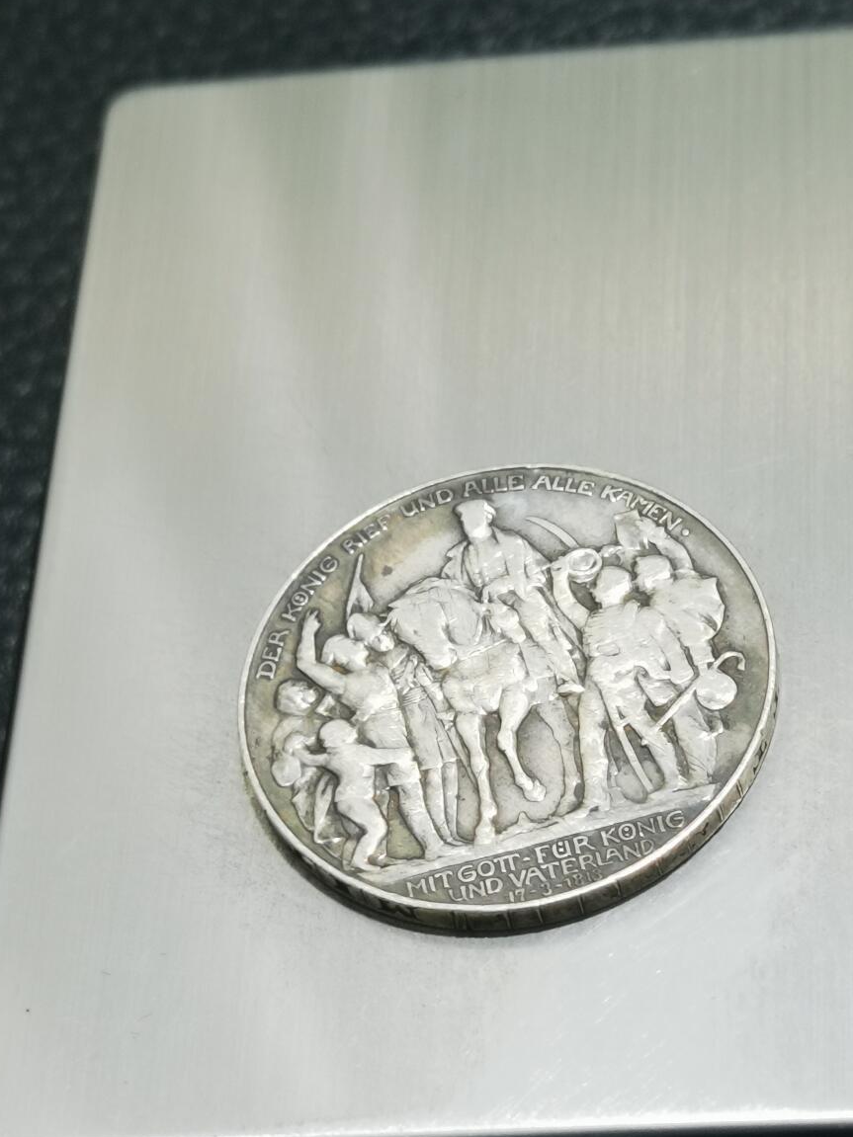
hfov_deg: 15.2
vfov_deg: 20.1
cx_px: 564
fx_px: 3188
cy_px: 861
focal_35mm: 97
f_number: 1.9
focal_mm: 6.67
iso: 100
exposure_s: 1/50
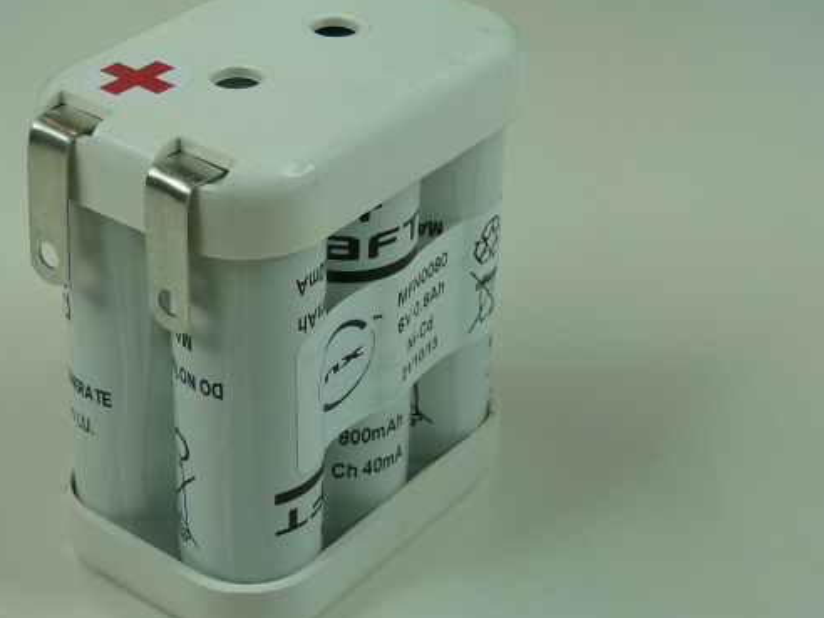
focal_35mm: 78
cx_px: 315
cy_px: 306
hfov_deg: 25.0
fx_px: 1857
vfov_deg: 18.9
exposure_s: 1/100
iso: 100
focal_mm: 6.1
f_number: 3
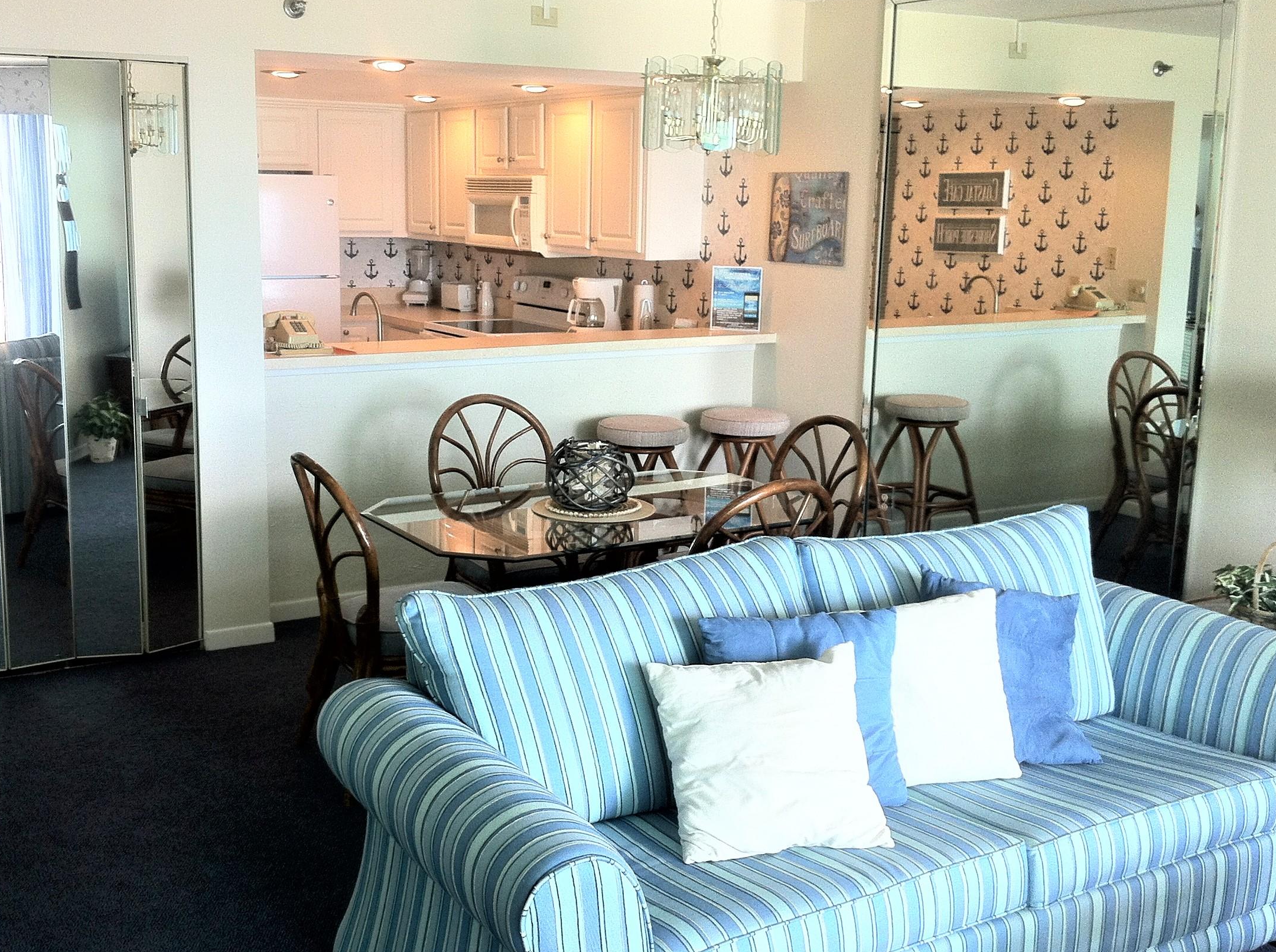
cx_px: 531
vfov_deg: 34.3
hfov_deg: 44.7
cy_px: 462
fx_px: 1546
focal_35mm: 42
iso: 100
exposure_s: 1/50
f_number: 2.8
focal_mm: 3.85
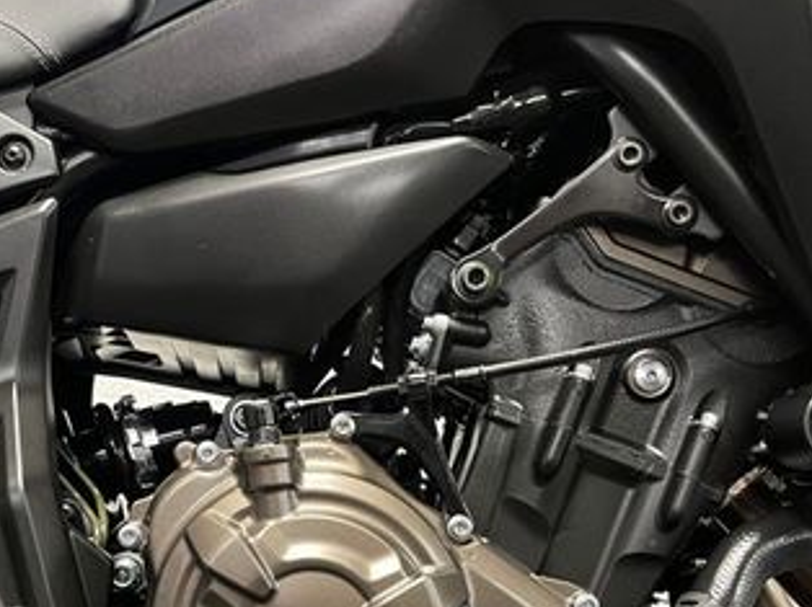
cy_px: 506
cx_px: 279
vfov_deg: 26.8
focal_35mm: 53
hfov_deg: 35.9
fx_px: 1242
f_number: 1.6
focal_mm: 5.1
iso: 400
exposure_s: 1/33
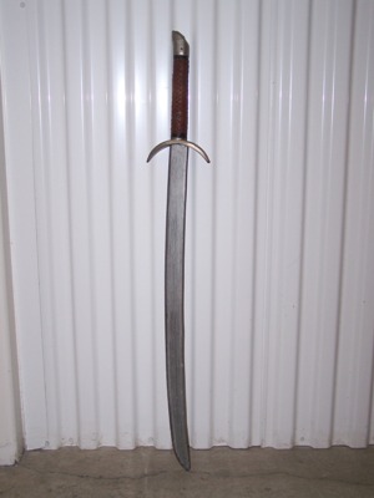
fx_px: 691
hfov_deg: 30.3
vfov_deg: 39.7
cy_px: 249
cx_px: 187
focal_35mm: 48
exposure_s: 1/30
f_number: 3
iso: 80
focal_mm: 8
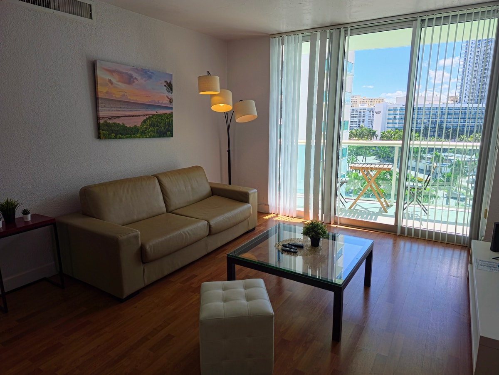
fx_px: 332
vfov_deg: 58.9
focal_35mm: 23
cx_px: 250
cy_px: 188
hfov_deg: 73.9
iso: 16
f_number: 1.7
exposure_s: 1/120
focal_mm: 6.3
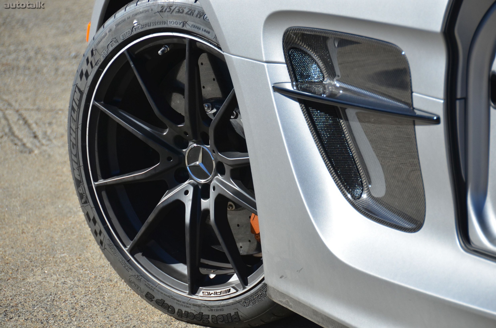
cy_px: 164
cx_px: 248
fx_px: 3094
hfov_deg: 9.2
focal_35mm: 225
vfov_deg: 6.1
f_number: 6.3
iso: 400
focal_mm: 150
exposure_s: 1/1600
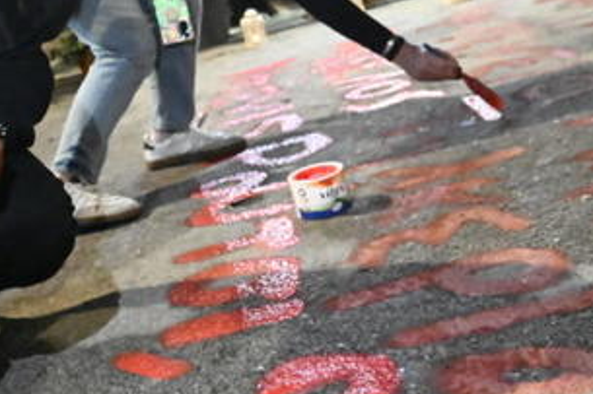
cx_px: 171
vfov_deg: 21.2
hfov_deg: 31.5
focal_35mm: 63
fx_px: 1037
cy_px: 64
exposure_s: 1/80
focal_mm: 24
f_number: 4
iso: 32000
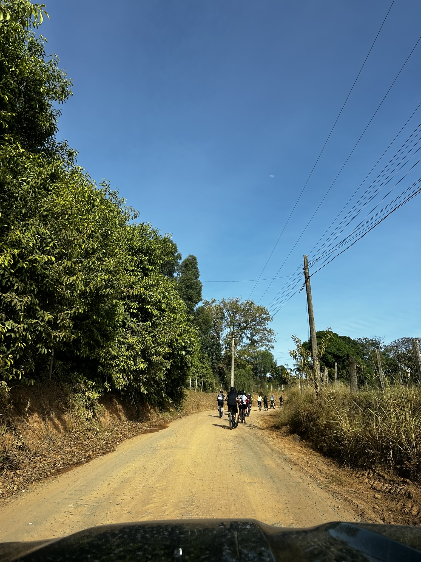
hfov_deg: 53.1
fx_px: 422
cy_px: 281
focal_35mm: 26
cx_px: 210
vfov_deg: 67.3
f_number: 1.5
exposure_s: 1/2571
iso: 50
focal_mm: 5.7
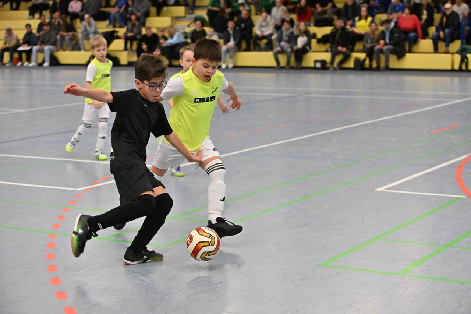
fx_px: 1020
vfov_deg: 17.5
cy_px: 157
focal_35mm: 78
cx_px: 236
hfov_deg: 26.0
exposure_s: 1/1250
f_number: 3.5
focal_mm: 78
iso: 8000
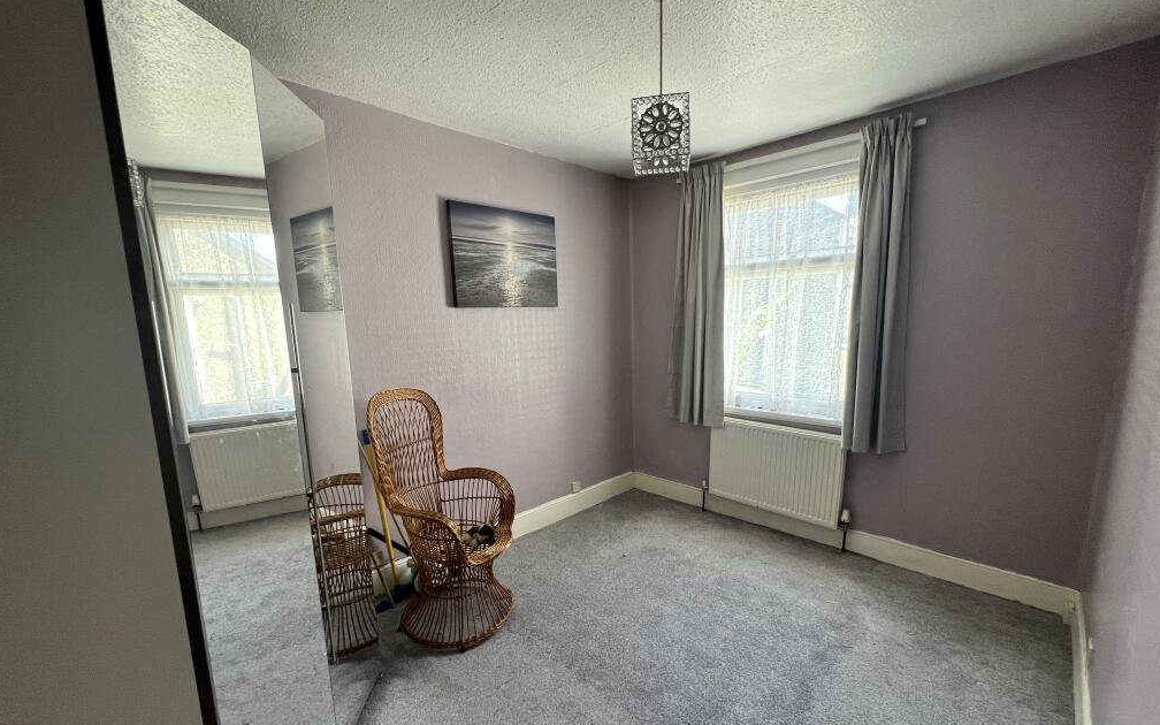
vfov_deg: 78.4
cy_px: 402
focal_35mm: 14
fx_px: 443
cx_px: 585
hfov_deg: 105.3
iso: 160
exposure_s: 1/99
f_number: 1.8
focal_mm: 1.57
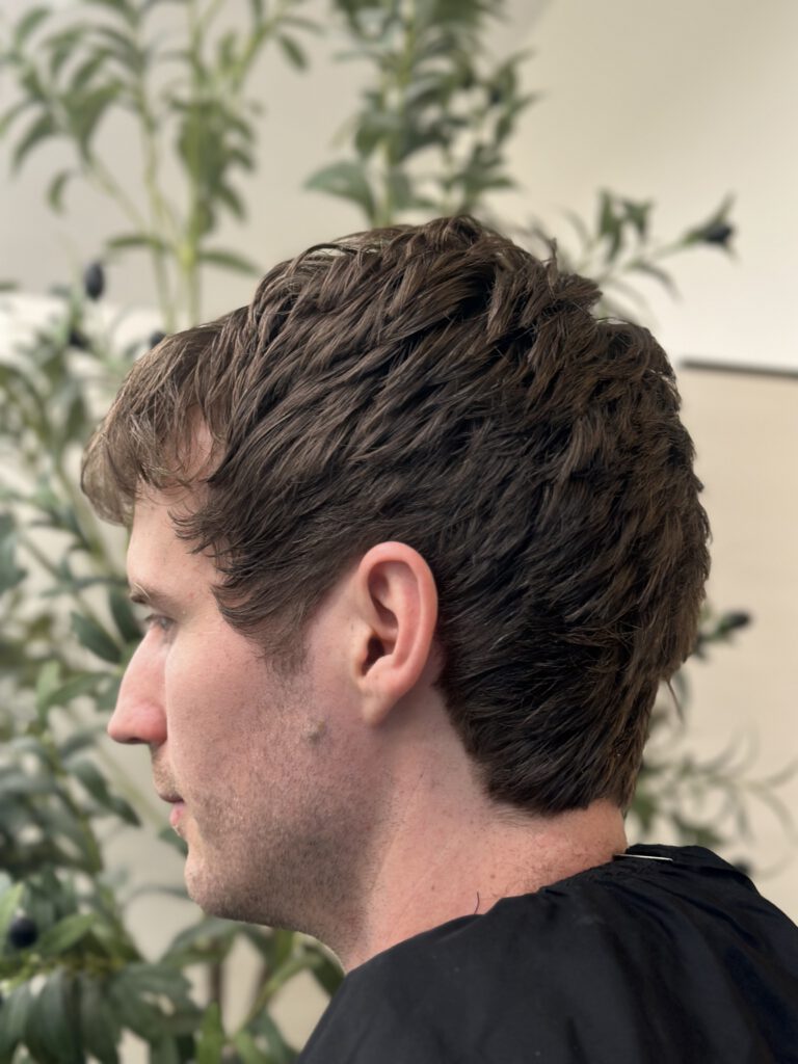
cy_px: 532
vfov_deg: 39.7
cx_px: 399
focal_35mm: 48
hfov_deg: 30.3
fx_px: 1475
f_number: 1.78
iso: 125
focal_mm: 6.86
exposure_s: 1/50
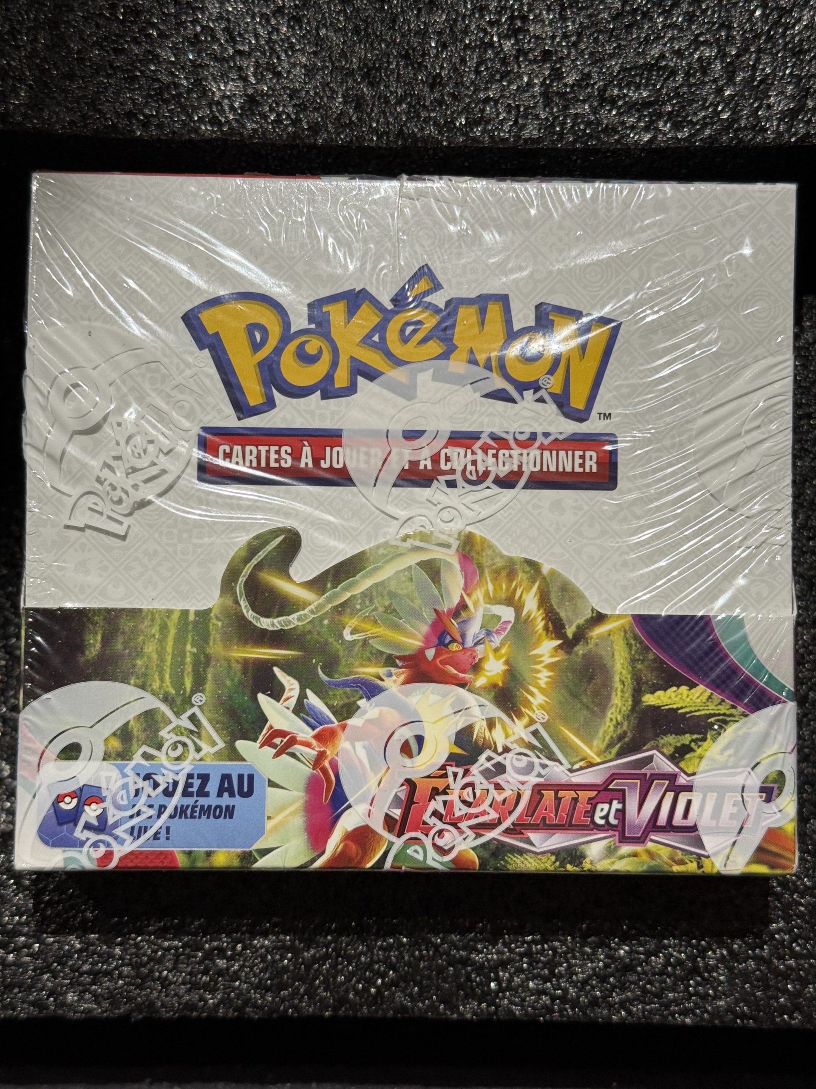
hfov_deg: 30.3
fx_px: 1509
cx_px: 408
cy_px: 544
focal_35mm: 48
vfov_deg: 39.7
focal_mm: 6.76
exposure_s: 1/60
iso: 125
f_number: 1.78
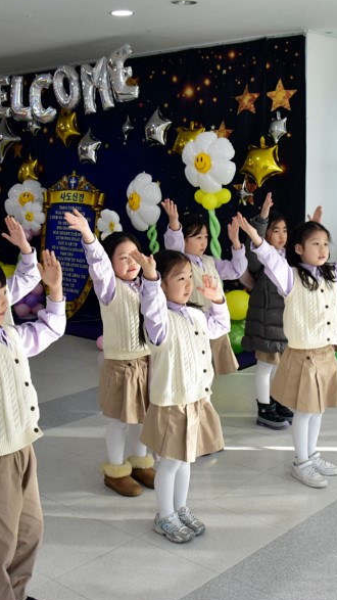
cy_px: 299
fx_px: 842
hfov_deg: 22.6
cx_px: 180
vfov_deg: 39.2
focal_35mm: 53
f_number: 7.1
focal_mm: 22
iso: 800
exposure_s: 1/200
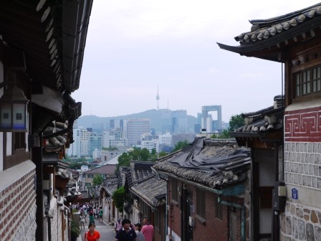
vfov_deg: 26.1
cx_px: 160
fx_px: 519
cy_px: 120
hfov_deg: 34.3
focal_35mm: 56
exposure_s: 1/400
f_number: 8
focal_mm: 28
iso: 160
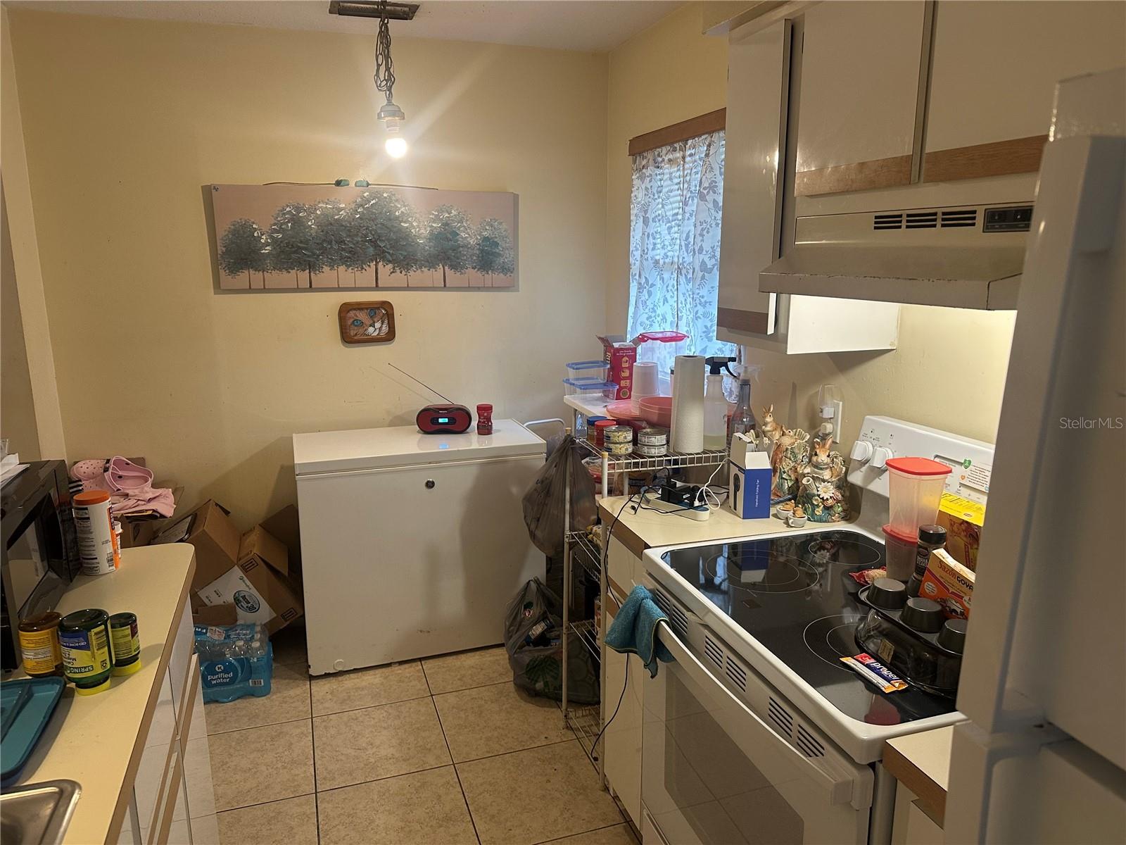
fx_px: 781
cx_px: 563
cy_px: 422
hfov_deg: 71.6
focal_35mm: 24
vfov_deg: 56.8
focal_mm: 6.86
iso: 200
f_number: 1.78
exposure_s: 1/60
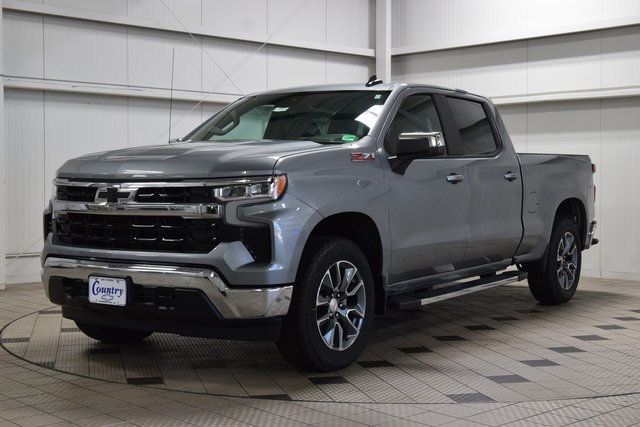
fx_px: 960
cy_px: 214
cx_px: 320
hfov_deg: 36.9
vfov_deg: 25.1
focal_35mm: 54
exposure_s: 1/60
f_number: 7.1
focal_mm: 36
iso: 1600
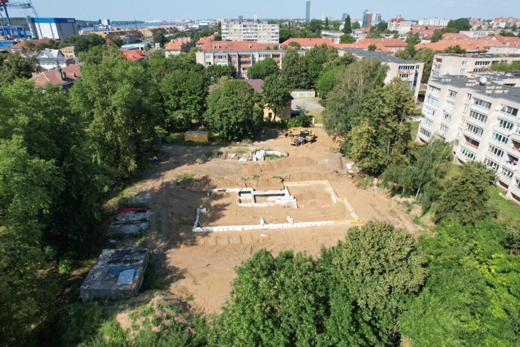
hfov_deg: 78.6
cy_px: 174
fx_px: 318
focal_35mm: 22
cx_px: 260
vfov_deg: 57.2
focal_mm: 8.38
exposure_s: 1/1500
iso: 110
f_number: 2.8
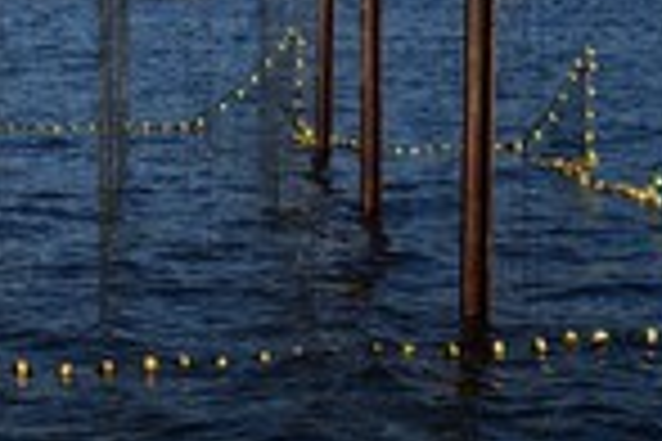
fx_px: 2629
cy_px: 27
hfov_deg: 13.9
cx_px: -144
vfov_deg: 9.5
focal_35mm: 143
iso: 200
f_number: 8
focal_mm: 50
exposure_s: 1/500
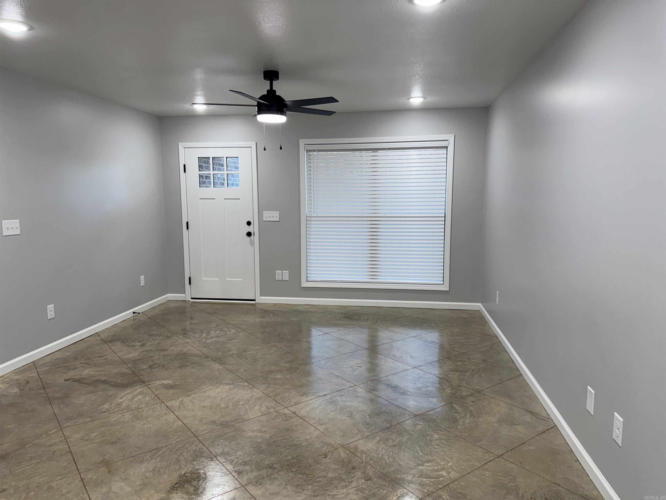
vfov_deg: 56.8
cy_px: 250
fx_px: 462
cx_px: 333
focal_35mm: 24
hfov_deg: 71.6
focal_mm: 6.76
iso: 100
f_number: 1.78
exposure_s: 1/120
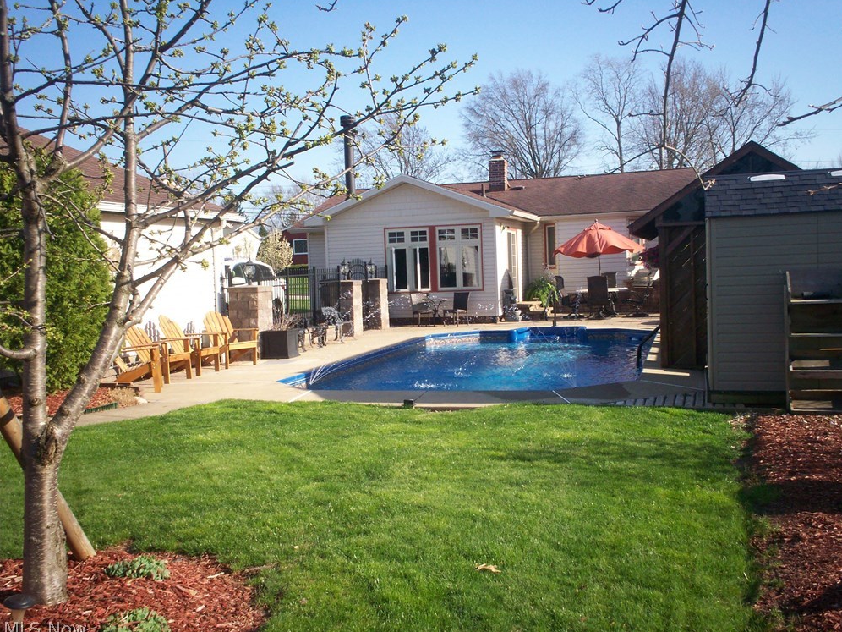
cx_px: 432
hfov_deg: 50.1
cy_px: 318
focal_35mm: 37
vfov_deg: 38.7
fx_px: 900
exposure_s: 1/324
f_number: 4.5
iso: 100
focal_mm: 6
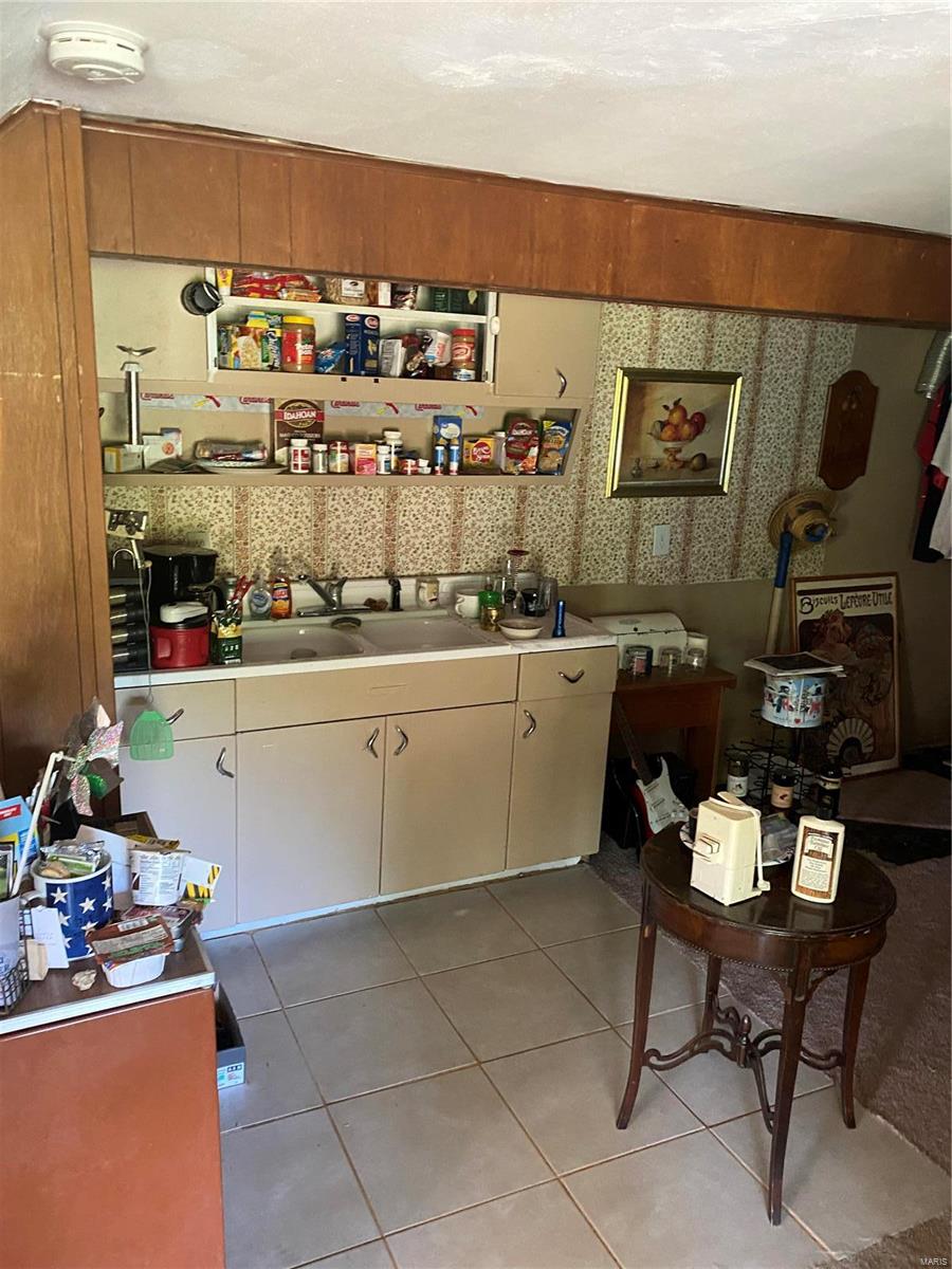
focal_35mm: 26
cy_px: 634
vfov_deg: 67.3
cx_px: 476
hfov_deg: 53.1
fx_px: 953
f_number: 1.8
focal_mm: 4.25
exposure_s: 1/35
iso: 640
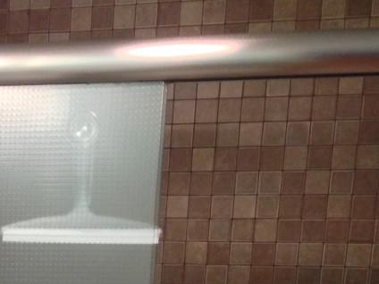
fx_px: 1226
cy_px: 537
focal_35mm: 112
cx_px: -18
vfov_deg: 12.0
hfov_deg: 17.1
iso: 200
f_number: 2.4
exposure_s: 1/20
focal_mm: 4.12
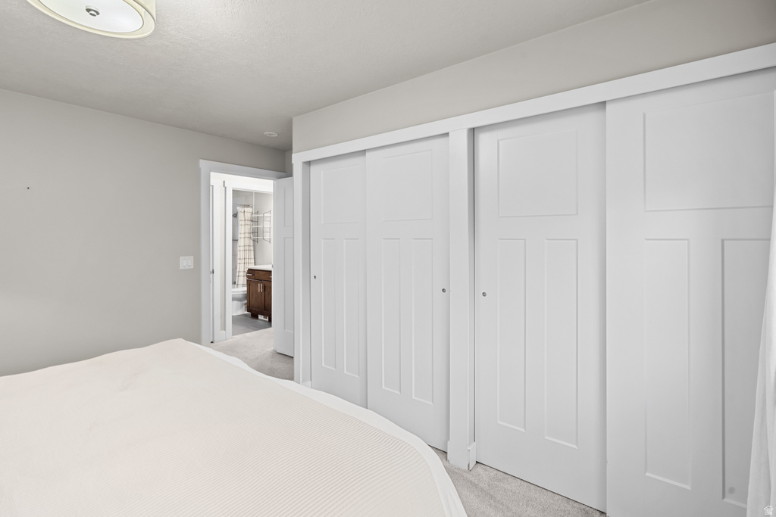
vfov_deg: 73.8
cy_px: 258
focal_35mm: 16
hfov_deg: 96.7
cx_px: 388
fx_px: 345
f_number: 9
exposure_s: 1/1.25
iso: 500
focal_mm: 16
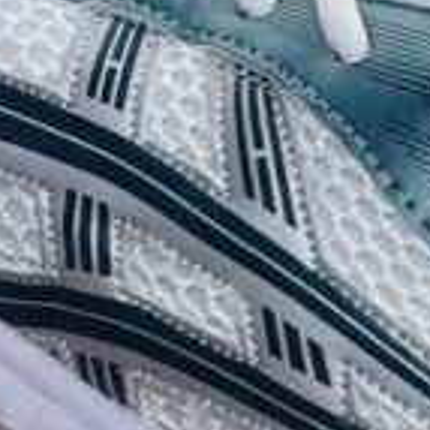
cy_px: 248
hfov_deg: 6.3
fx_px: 3893
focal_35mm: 277
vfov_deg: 6.3
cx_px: 253
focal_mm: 6.86
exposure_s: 1/130
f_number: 1.78
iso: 64
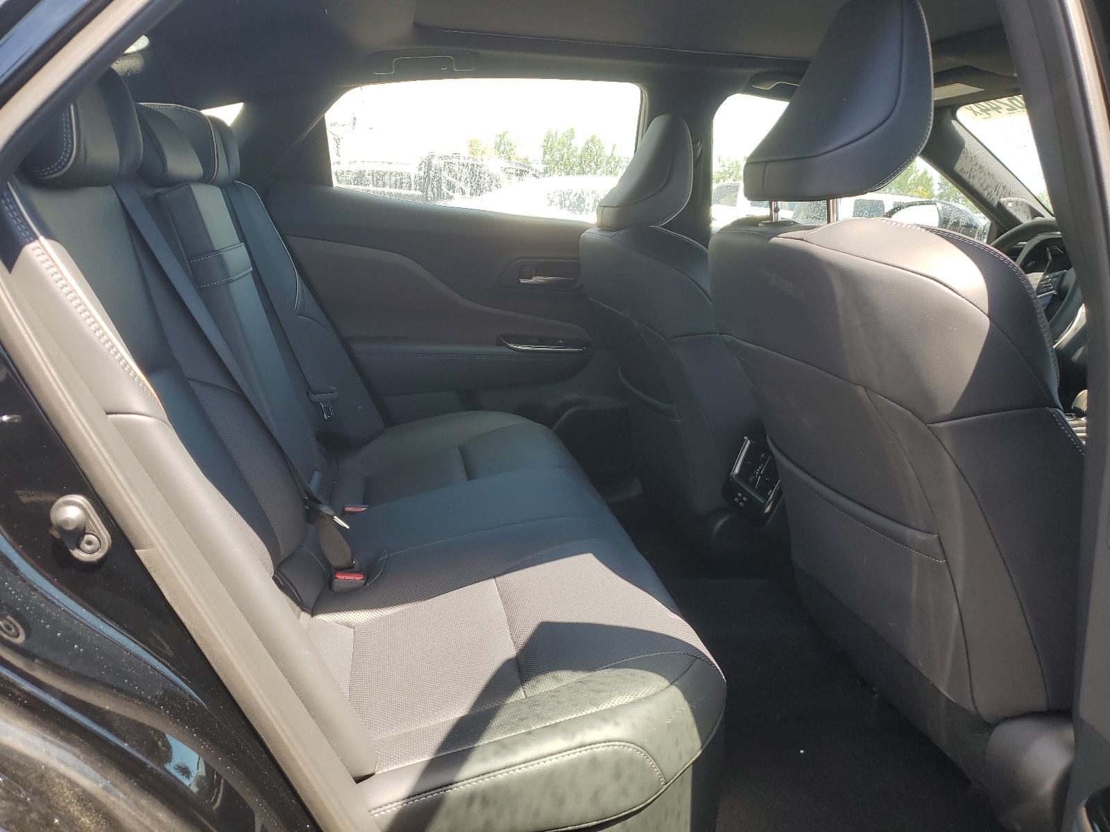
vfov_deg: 53.1
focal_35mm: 26
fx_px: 834
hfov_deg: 67.3
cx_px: 555
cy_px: 416
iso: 50
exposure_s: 1/345
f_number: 1.5
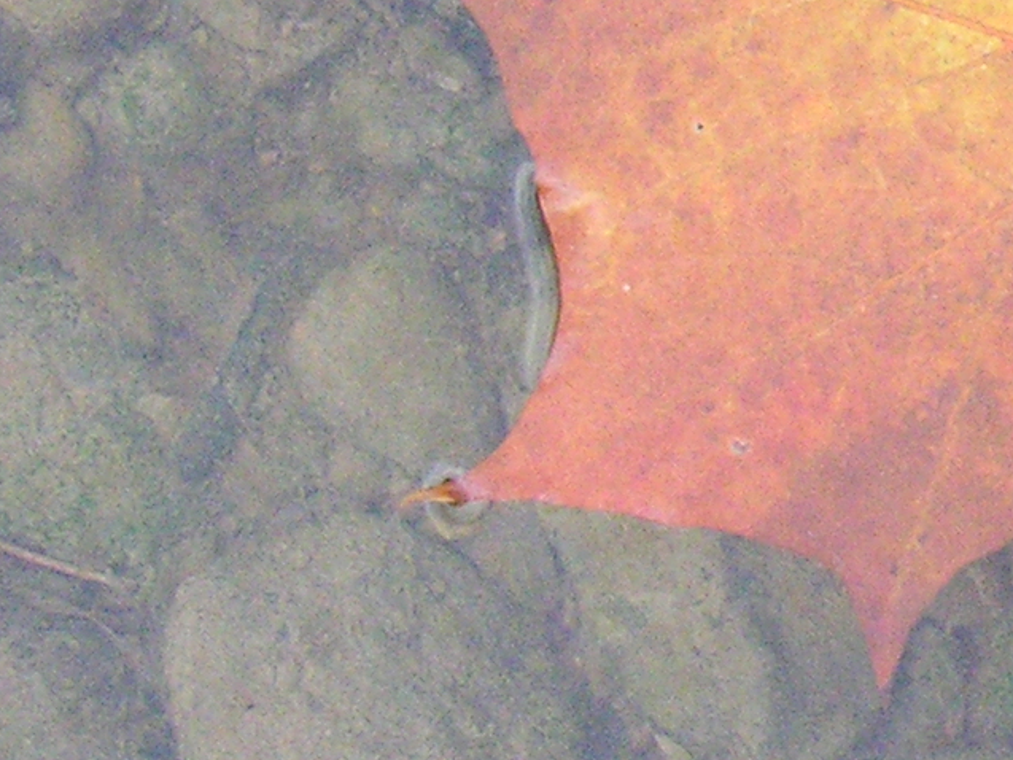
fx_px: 9600
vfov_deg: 4.5
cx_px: 2354
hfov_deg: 5.8
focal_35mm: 328
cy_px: -223
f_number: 5.6
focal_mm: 16.4
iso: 400
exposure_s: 1/132
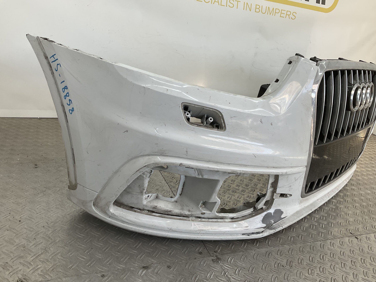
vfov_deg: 48.2
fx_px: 315
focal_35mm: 29
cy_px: 141
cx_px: 188
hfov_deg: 61.7
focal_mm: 3
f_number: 1.8
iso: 16
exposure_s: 1/190
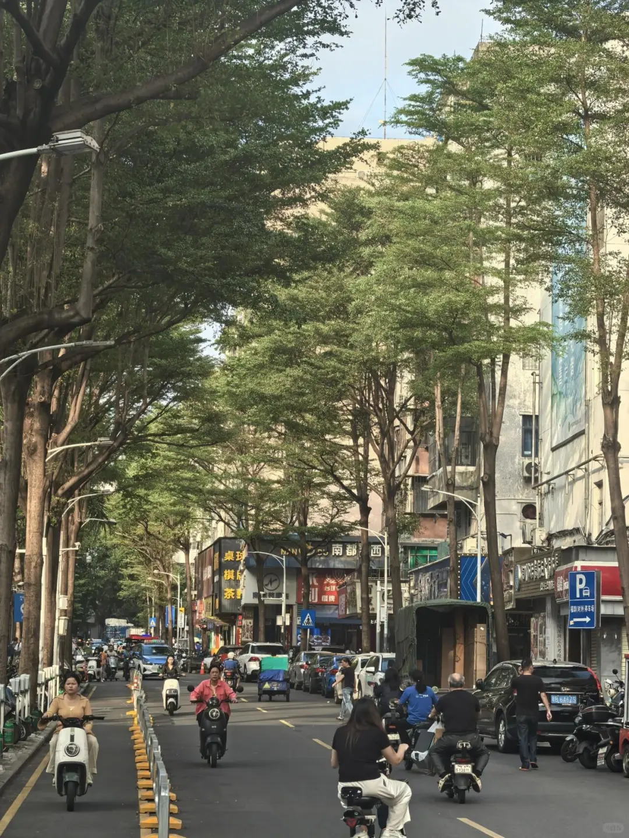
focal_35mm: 95
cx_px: 314
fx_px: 2302
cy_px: 419
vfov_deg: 20.7
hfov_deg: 15.6
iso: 100
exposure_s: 1/1277
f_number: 2.1
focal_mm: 15
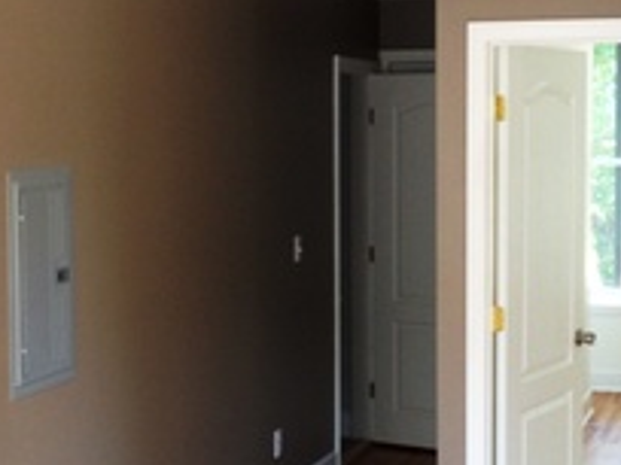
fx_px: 1579
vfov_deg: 16.8
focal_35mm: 88
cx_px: 350
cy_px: 228
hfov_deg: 22.2
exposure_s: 1/20
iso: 80
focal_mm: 4.28
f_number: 2.4
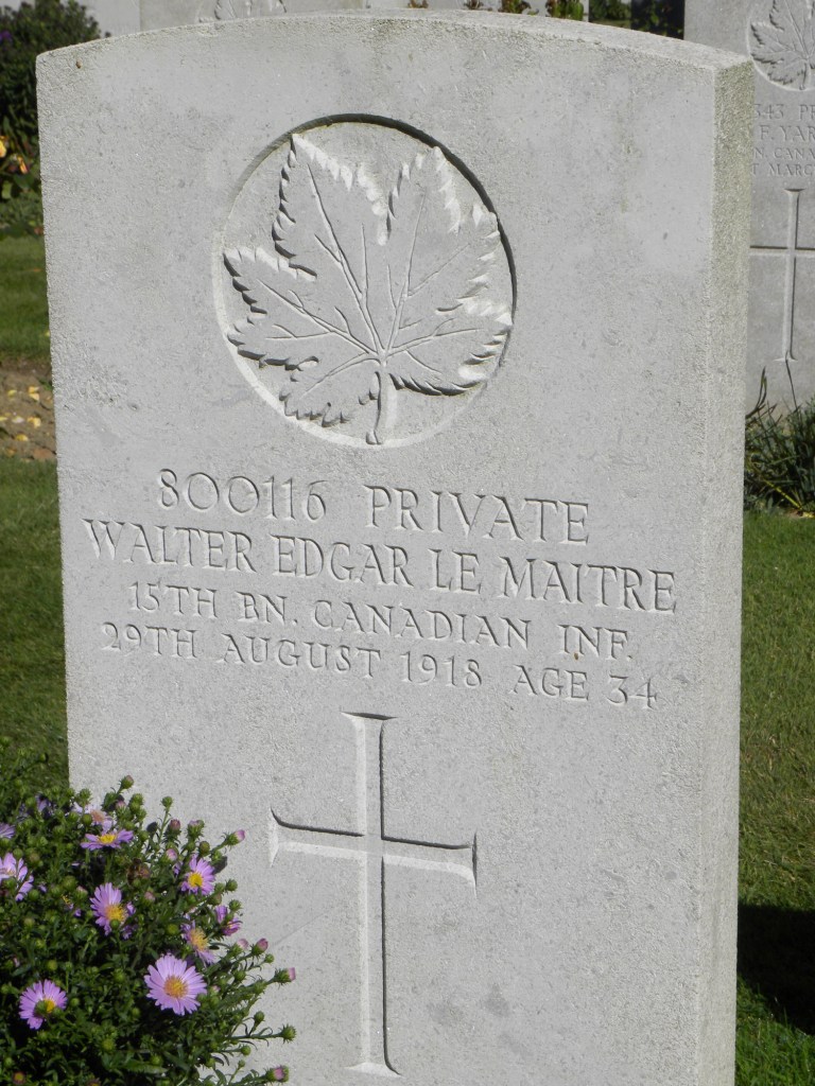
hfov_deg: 17.4
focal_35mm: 85
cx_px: 408
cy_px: 543
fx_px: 2668
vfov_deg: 23.0
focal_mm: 15.1
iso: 64
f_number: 7.1
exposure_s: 1/482
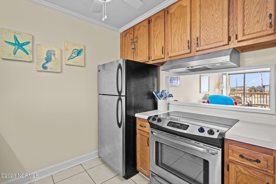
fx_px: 123
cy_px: 92
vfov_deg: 73.7
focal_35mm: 16
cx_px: 138
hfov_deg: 96.7
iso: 200
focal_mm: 16
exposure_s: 1/2
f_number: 4
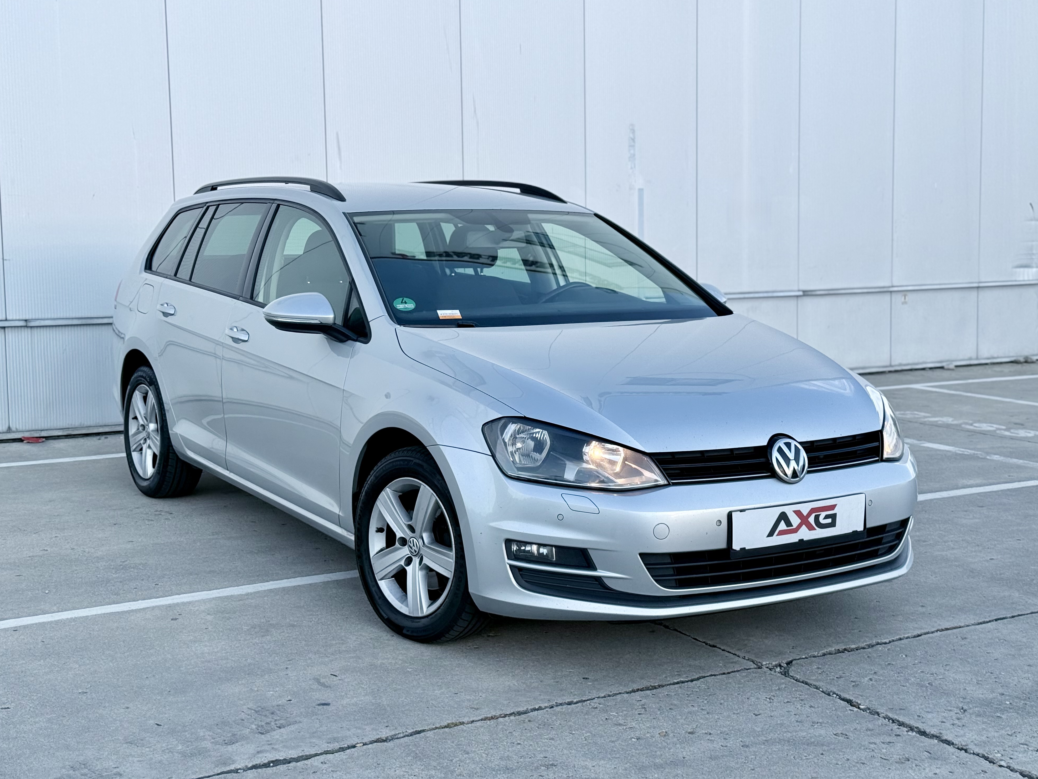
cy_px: 382
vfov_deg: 29.7
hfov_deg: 38.9
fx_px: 1469
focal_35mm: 49
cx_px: 515
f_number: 1.78
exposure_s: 1/928
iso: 64
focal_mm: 6.76
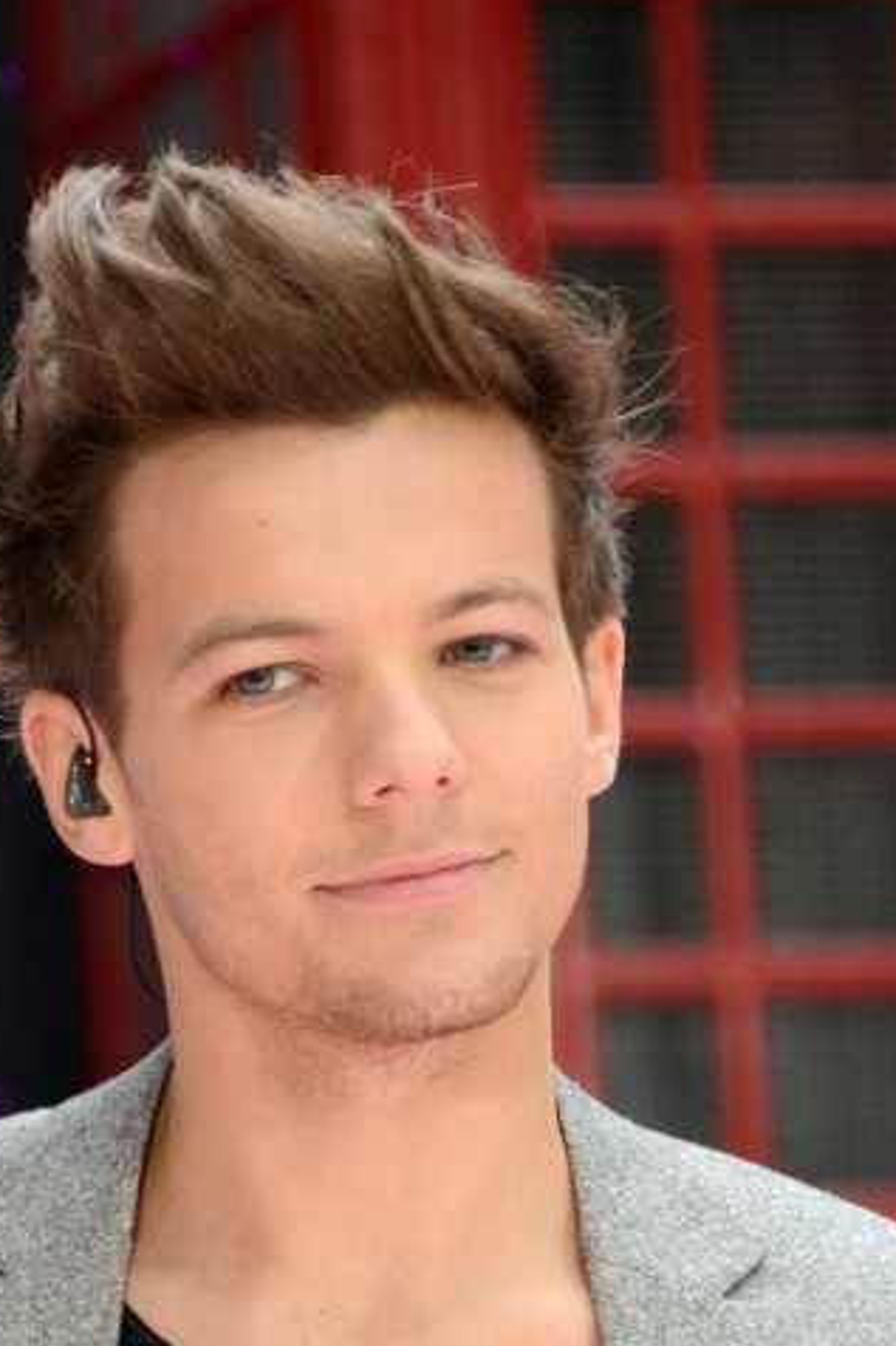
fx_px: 12104
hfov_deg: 4.2
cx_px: 356
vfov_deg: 6.4
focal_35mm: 324
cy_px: 1154
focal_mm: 180
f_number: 5.6
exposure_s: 1/250
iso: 3200
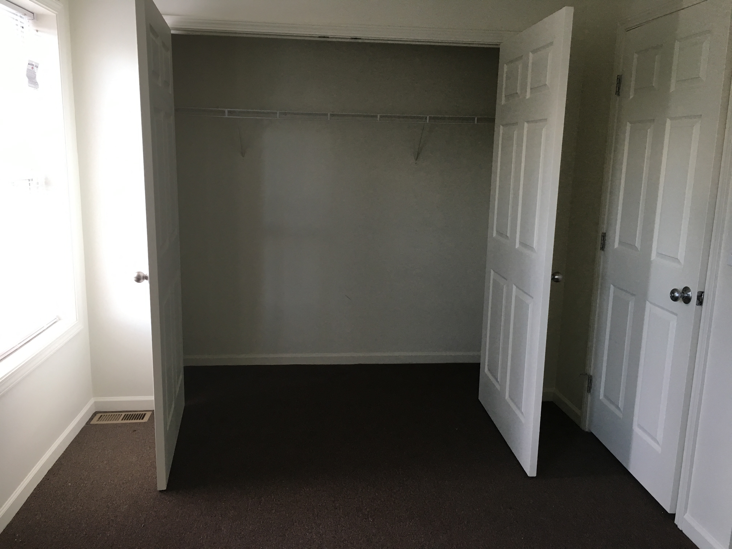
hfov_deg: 61.7
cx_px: 366
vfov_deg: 48.2
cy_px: 274
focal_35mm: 29
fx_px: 613
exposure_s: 1/30
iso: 32
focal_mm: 4.15
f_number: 2.2
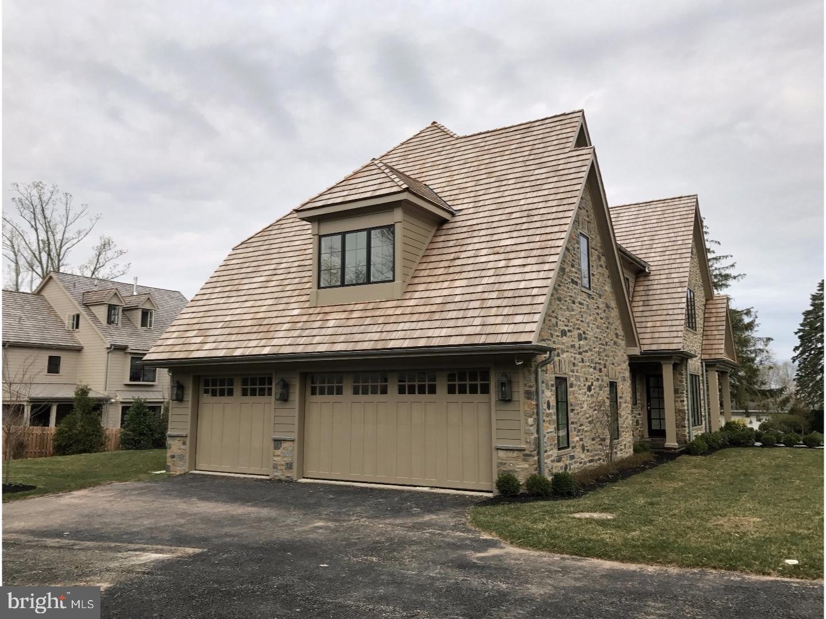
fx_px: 668
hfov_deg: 63.4
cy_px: 310
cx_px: 413
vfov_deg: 49.7
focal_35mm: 28
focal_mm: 3.99
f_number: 1.8
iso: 20
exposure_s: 1/2128
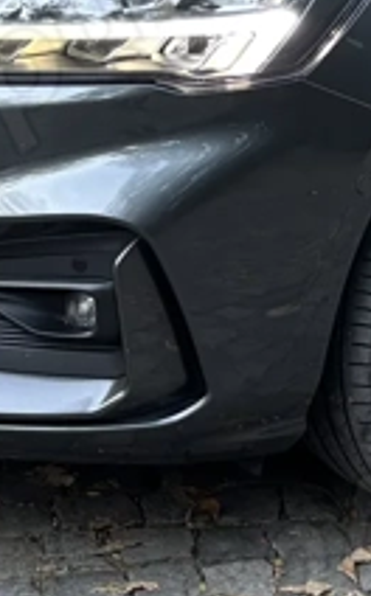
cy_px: -56
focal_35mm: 130
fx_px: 2109
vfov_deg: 15.7
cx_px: 599
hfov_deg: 9.7
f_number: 1.6
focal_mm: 5.96
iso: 125
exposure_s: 1/106
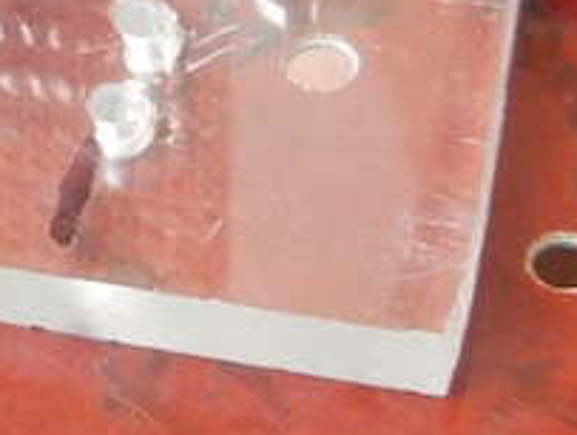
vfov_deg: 10.0
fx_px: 2438
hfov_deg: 12.7
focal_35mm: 146
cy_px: -166
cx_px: -341
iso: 400
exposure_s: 1/10
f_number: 3.9
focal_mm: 5.9
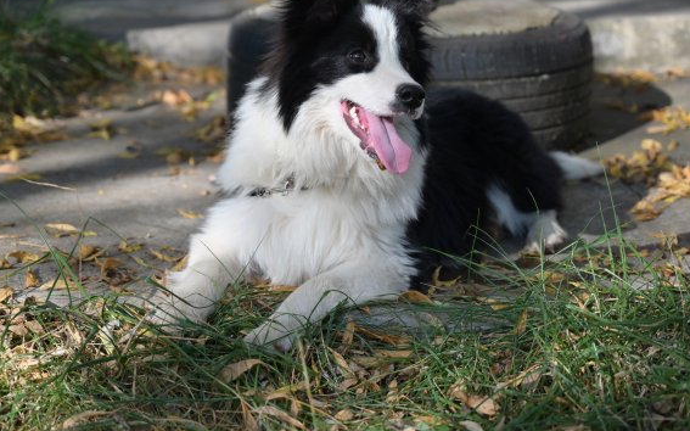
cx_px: 333
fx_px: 1448
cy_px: 212
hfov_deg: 26.8
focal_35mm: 77
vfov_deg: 16.9
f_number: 4
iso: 1400
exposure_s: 1/8000
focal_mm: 70
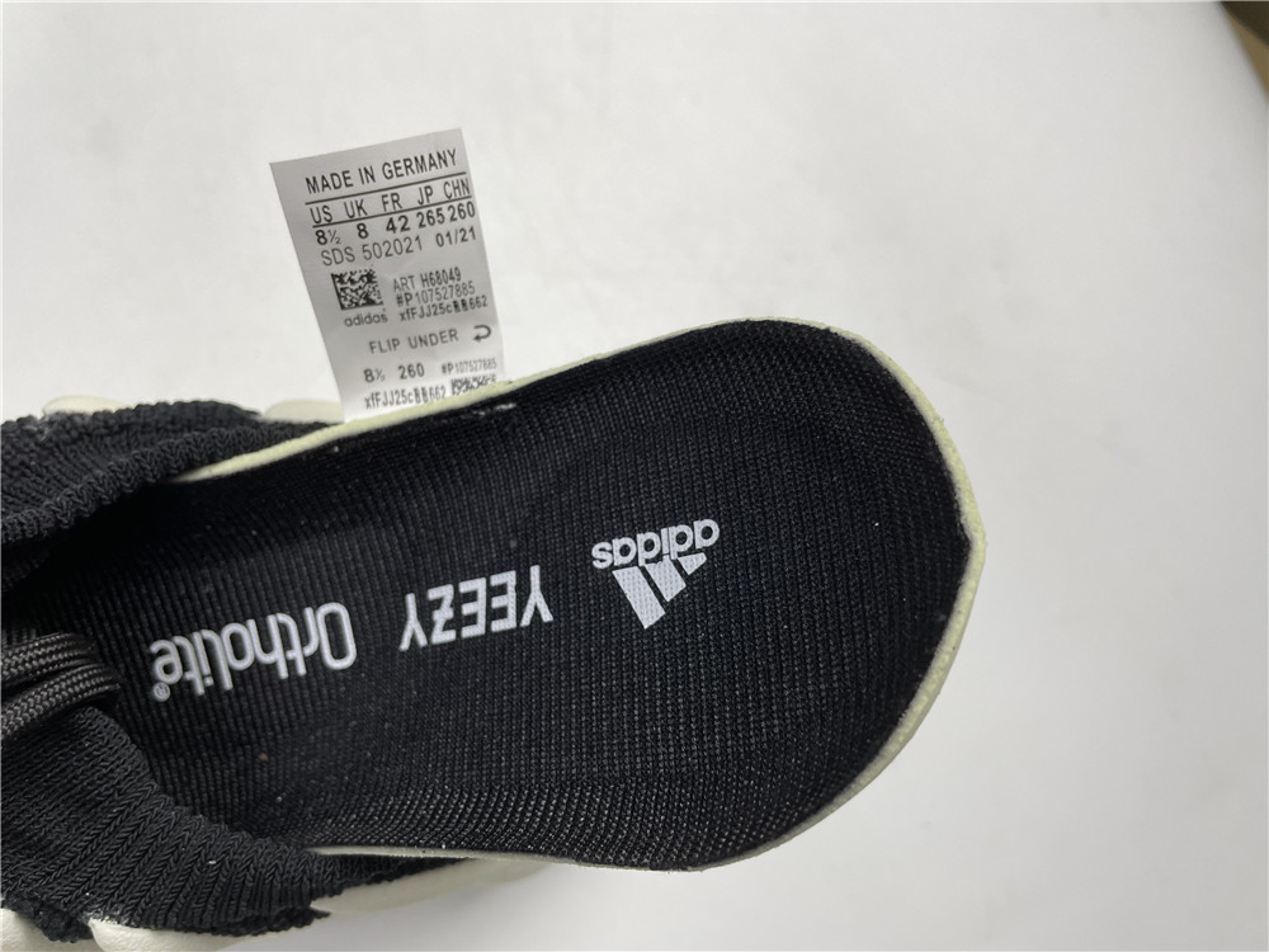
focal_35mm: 26
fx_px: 953
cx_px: 634
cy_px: 476
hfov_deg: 67.3
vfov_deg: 53.1
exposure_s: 1/121
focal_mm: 4.2
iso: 50
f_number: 1.6
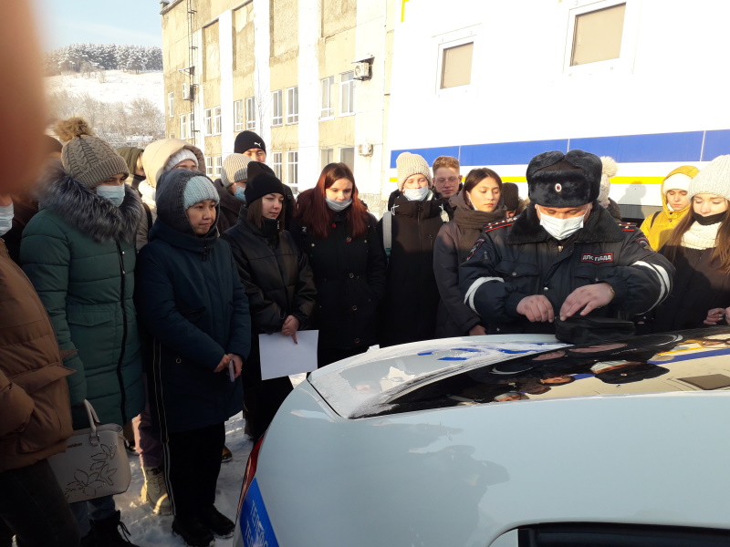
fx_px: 569
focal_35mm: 27
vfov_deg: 51.4
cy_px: 274
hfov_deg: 65.3
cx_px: 365
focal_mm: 3.6
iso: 40
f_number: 1.9
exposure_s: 1/468
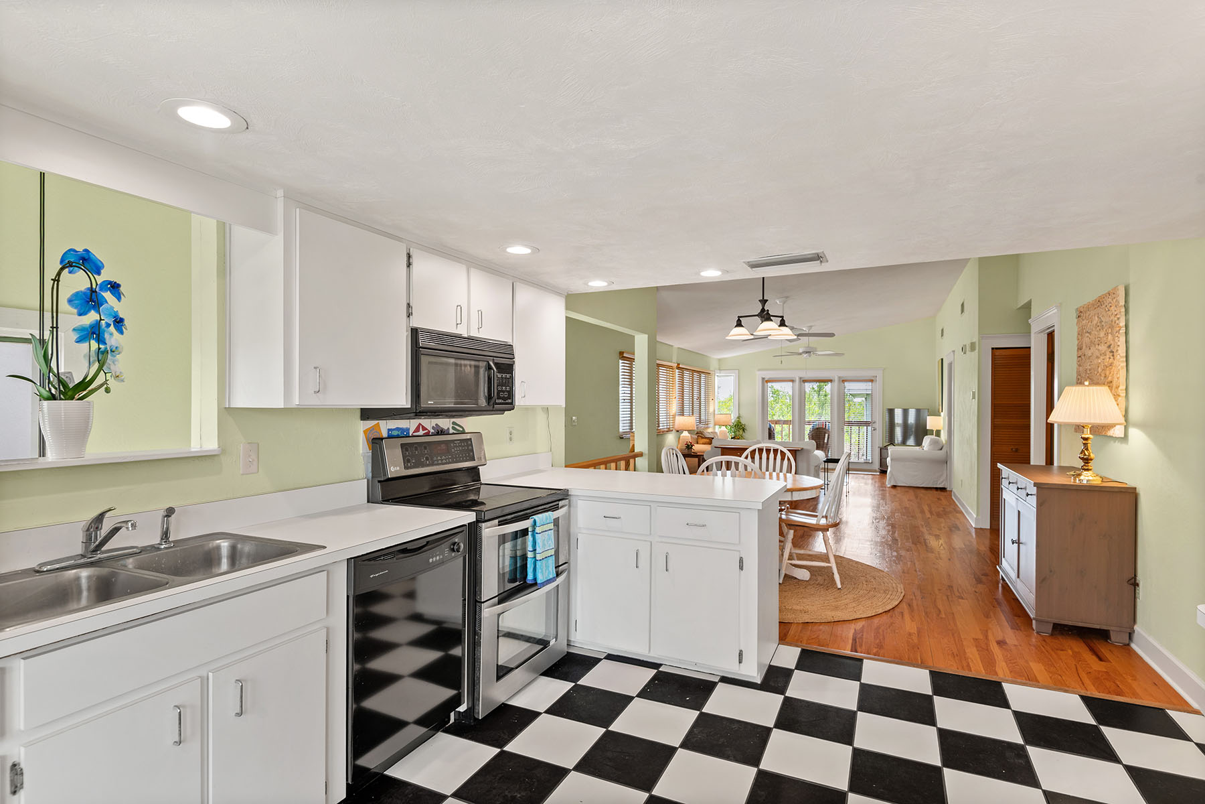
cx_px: 602
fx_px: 602
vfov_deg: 67.4
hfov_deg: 90.0
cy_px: 402
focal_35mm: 18
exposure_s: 1/5
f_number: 8
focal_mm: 18
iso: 250
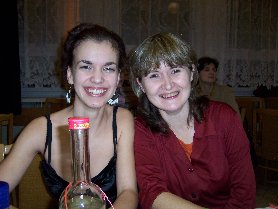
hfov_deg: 51.4
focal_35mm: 36
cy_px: 104
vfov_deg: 39.7
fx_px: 289
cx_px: 139
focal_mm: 6.2
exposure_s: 1/60
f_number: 2.8
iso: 125
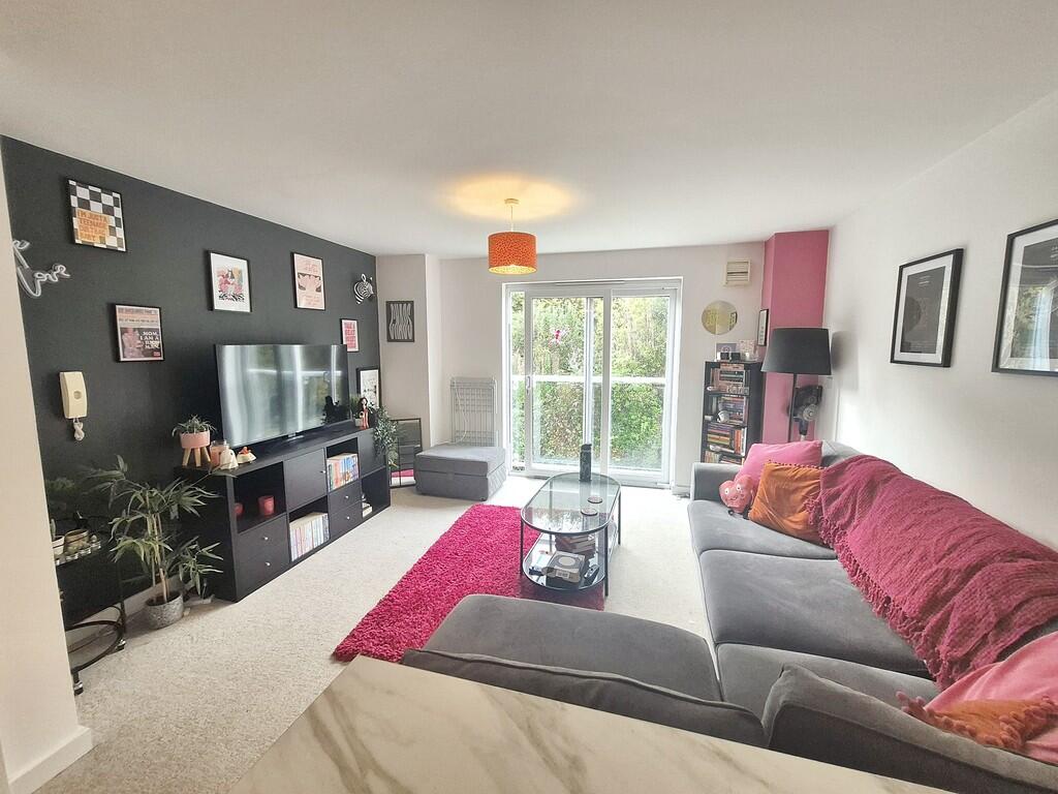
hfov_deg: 106.2
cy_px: 397
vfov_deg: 89.9
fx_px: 397
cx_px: 529
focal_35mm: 13
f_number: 2.2
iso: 100
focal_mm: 1.7
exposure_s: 1/50
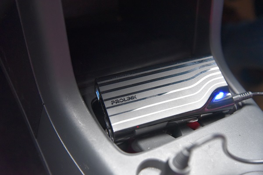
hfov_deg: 39.6
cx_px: 132
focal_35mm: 50
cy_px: 88
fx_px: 365
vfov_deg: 27.0
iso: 6400
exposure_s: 1/50
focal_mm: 50
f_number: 4
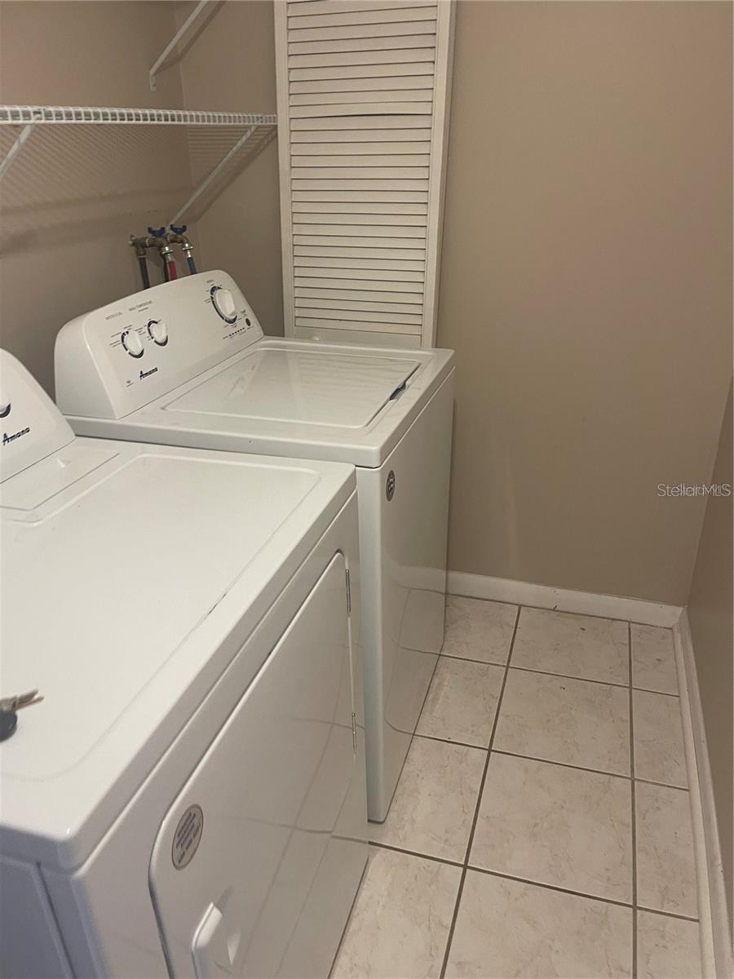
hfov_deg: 53.1
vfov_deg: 67.3
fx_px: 735
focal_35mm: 26
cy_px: 490
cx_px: 367
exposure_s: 1/60
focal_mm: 5.1
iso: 125
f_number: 1.6
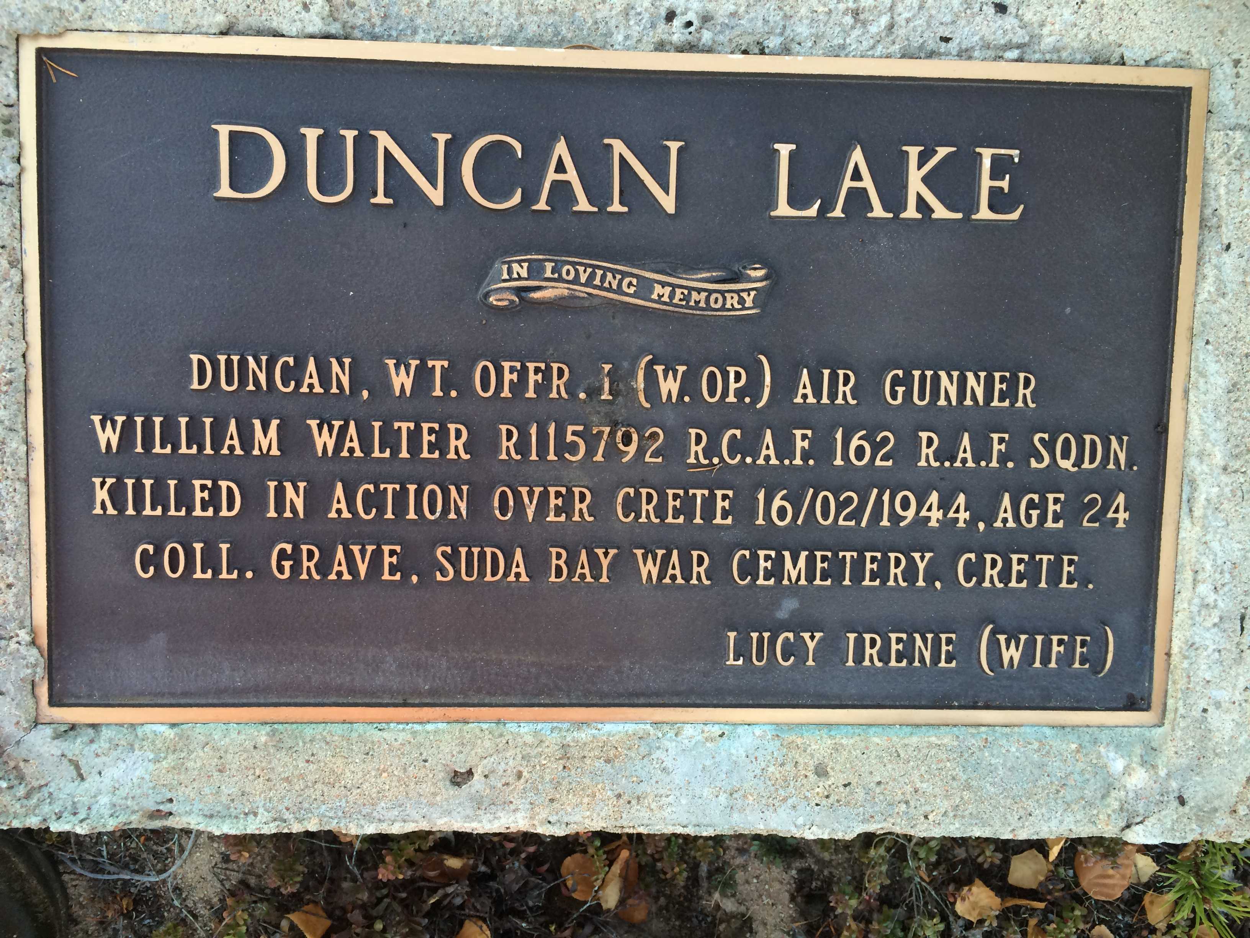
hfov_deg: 61.7
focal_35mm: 29
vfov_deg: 48.2
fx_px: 1047
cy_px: 469
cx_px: 625
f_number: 2.2
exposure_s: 1/40
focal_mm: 4.15
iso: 32
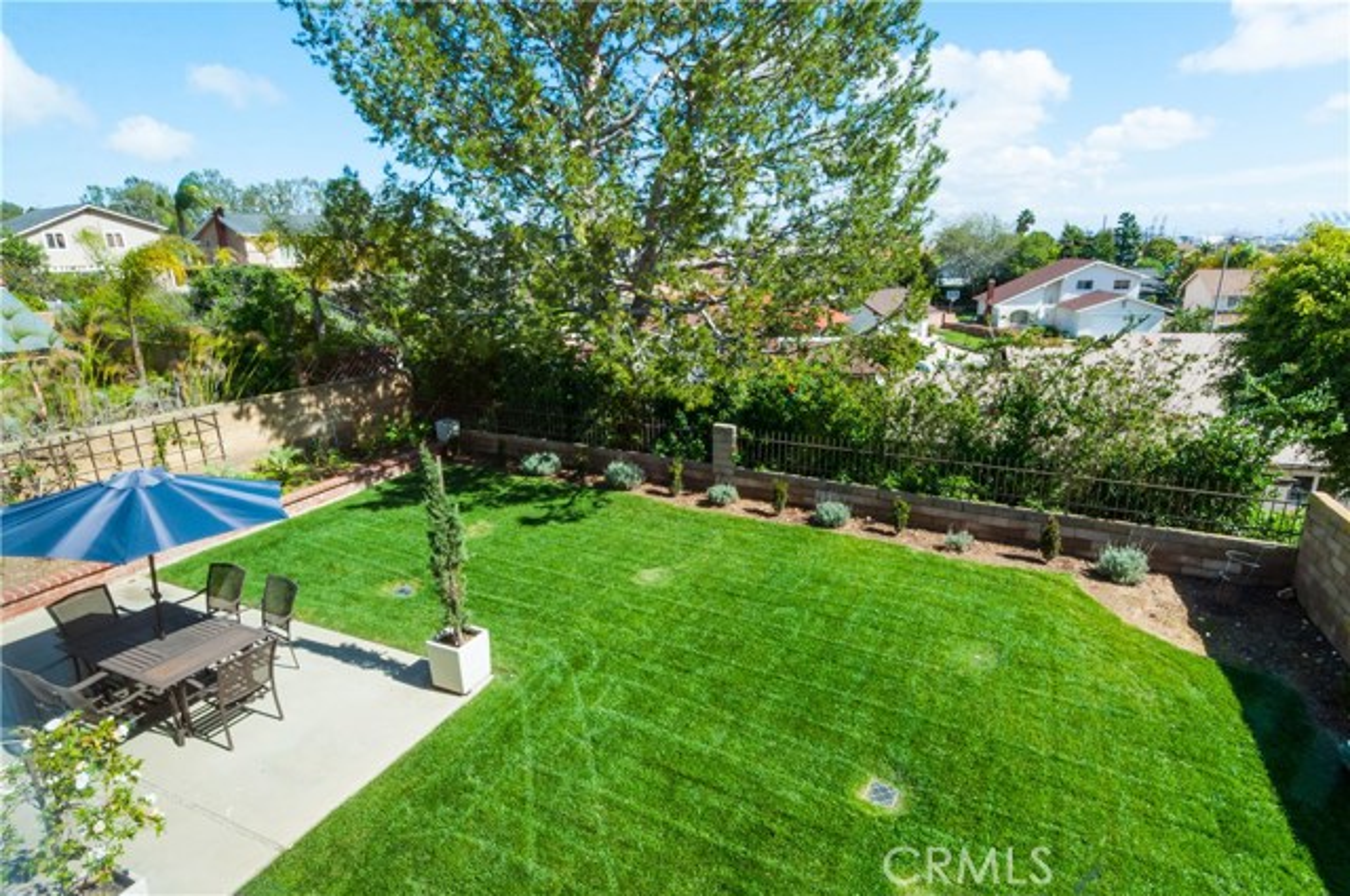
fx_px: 674
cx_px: 675
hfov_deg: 90.1
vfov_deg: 67.2
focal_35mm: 18
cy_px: 448
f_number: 22
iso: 200
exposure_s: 1/30
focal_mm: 12
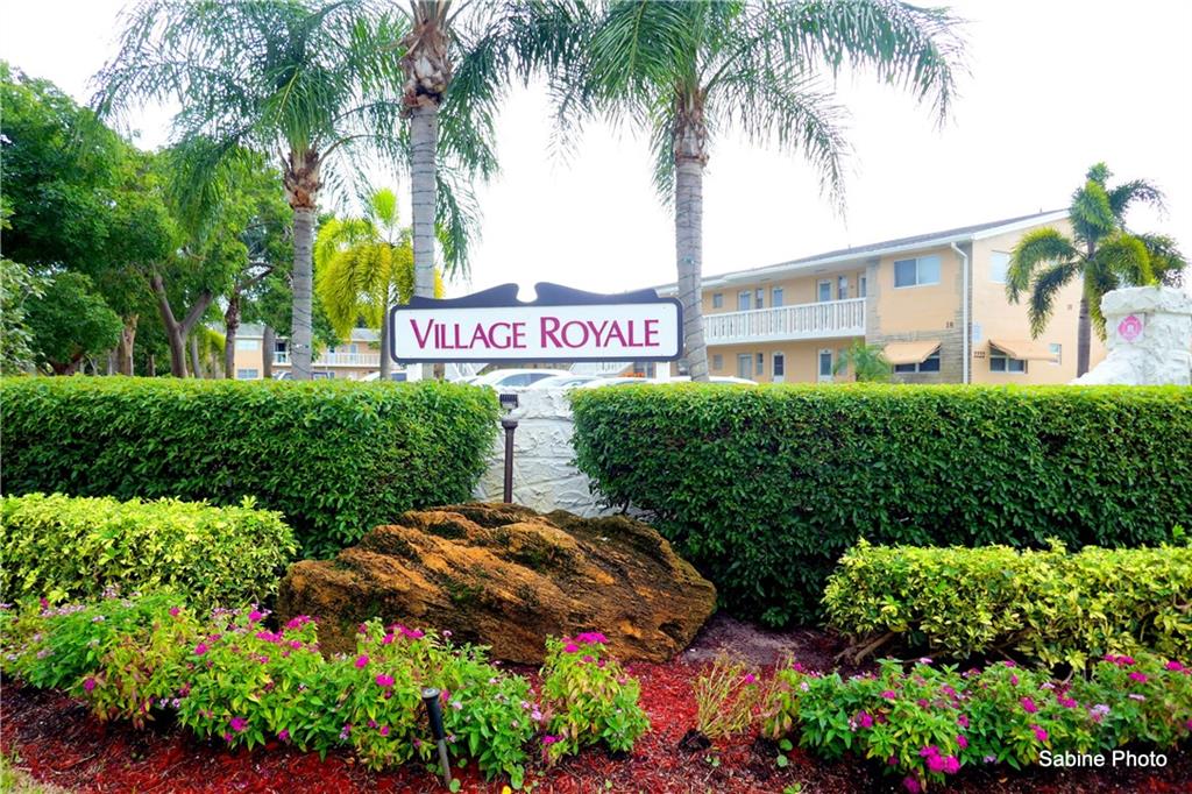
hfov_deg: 71.5
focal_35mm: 25
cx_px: 596
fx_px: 827
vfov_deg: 51.3
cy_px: 397
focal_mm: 9.1
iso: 125
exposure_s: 1/500
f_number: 2.8
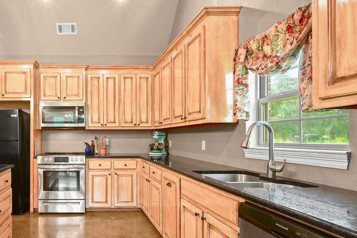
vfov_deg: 52.9
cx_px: 92
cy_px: 138
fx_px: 238
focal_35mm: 24
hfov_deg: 69.3
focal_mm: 14
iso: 200
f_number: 10
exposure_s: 1/2.5
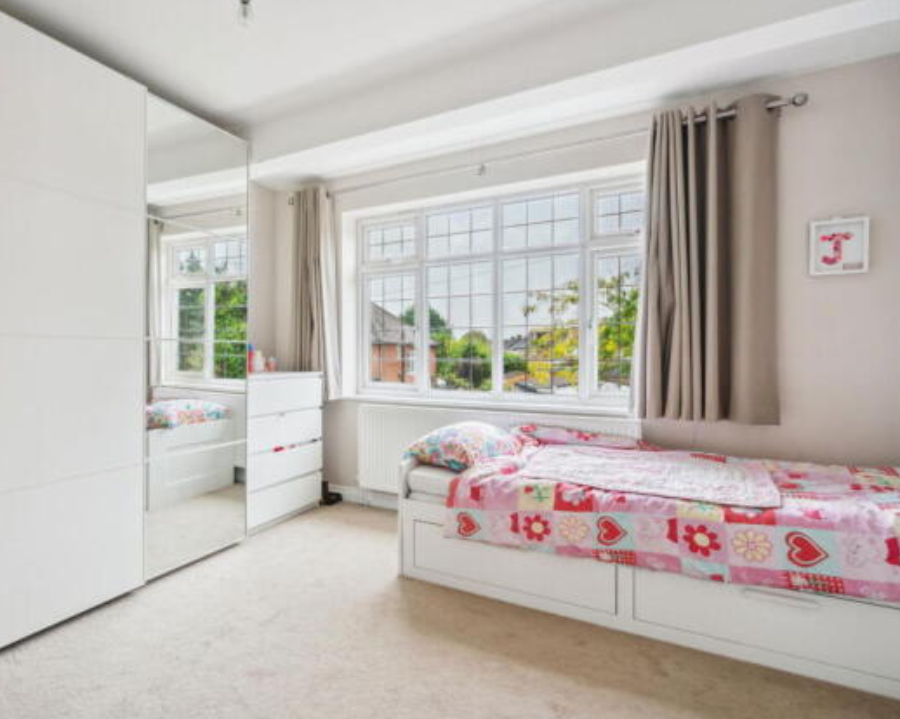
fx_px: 506
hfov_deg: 82.2
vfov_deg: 70.8
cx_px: 355
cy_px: 376
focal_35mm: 19
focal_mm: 16
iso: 640
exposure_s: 1/20
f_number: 4
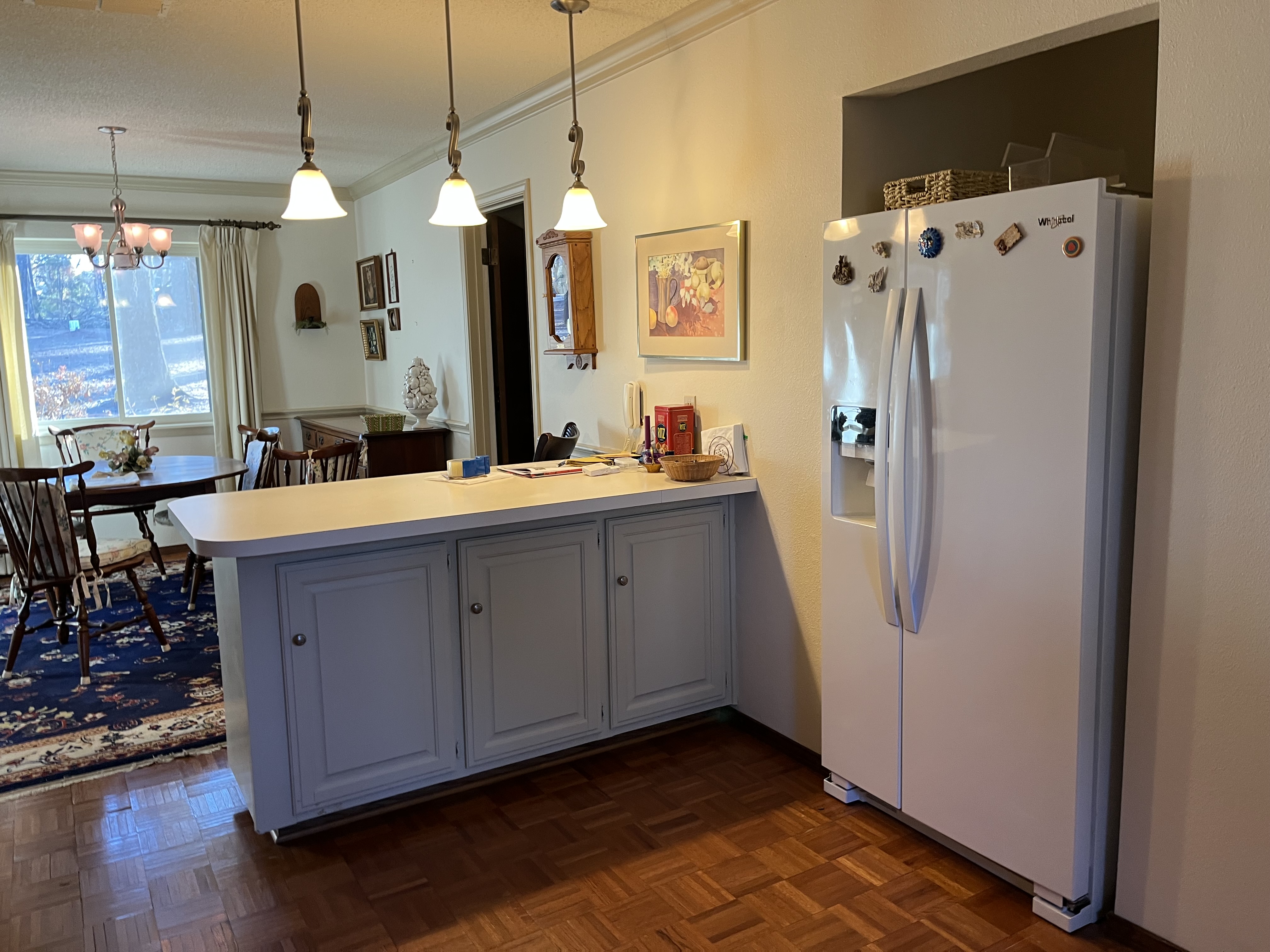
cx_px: 635
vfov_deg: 53.1
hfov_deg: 67.3
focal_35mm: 26
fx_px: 954
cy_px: 476
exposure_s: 1/60
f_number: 1.6
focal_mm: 5.1
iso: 100
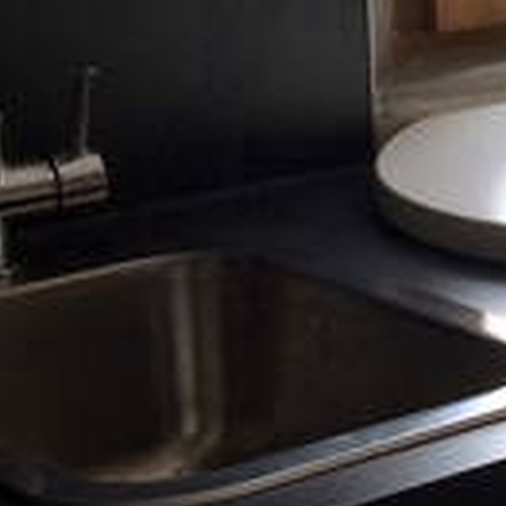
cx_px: 1336
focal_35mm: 154
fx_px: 2547
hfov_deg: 9.6
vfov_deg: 11.1
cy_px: -155
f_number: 2.2
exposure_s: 1/115
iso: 32
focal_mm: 4.15
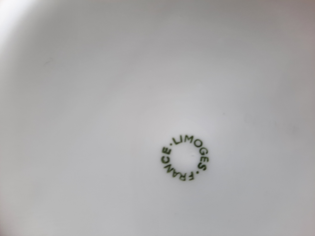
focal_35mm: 25
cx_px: 158
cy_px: 118
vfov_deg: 54.9
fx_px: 227
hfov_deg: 69.4
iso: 50
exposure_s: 1/50
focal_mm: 4.6
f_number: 2
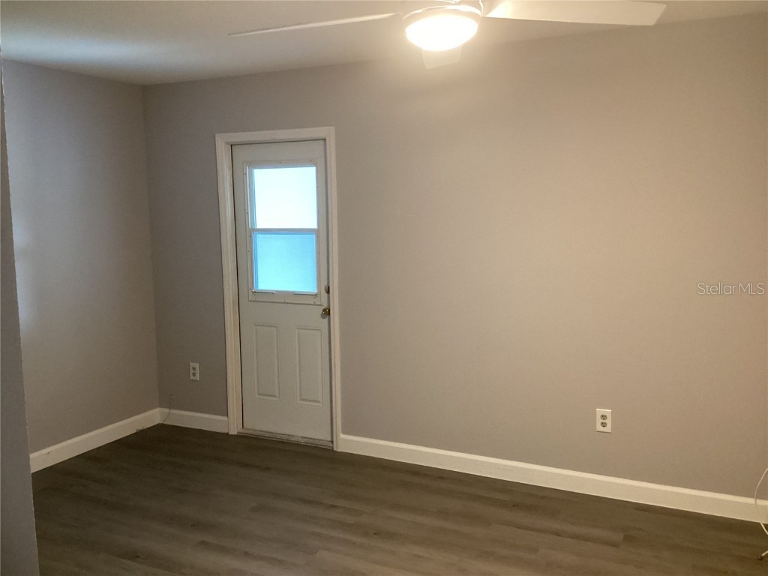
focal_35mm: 31
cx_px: 384
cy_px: 288
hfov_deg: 58.4
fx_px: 688
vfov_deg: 45.4
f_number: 2.4
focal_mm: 3.3
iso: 400
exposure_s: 1/40
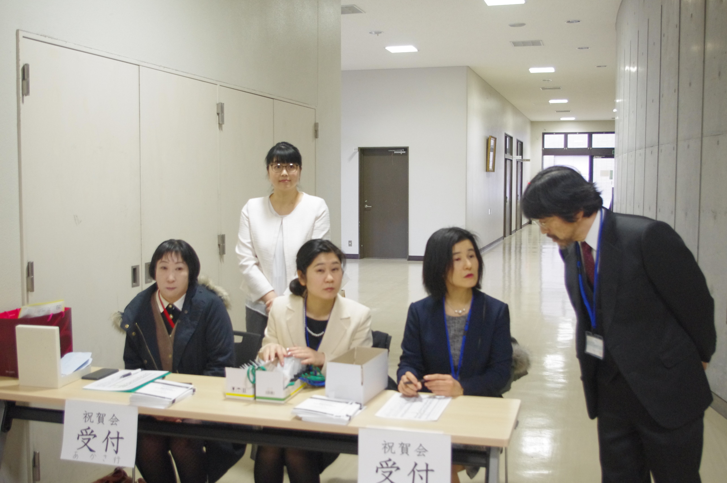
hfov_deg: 49.6
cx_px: 364
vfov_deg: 34.1
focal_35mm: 39
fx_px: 787
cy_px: 242
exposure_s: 1/30
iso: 2000
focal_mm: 26.25
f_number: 4
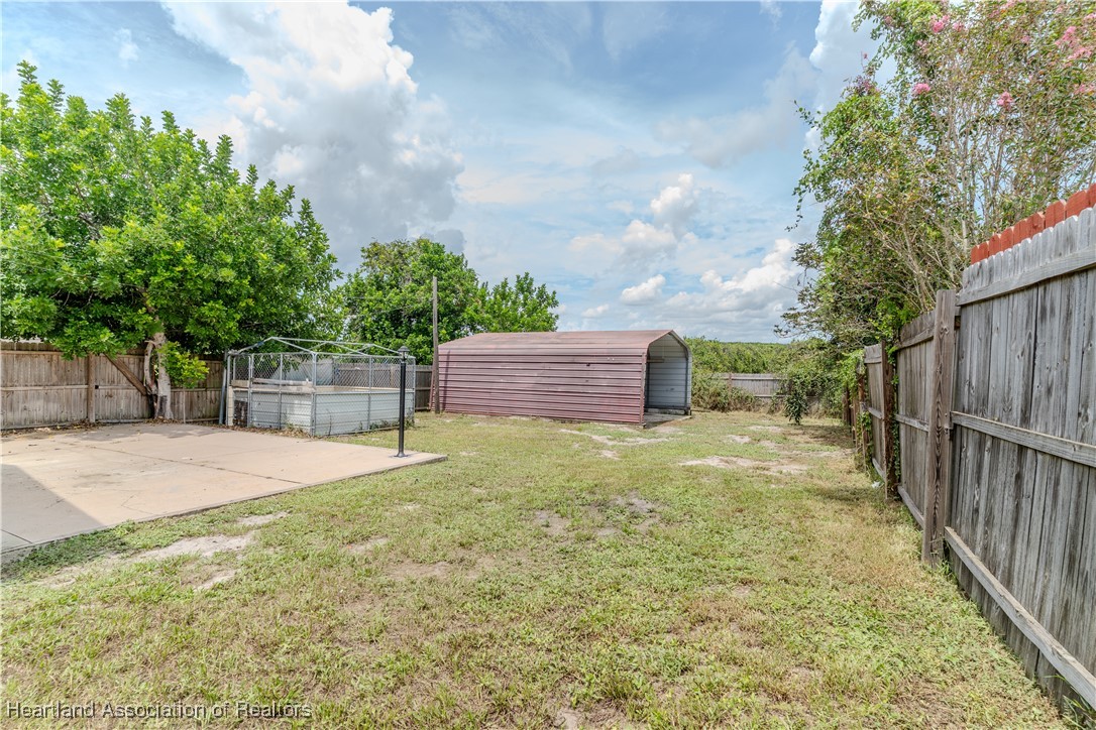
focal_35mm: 17
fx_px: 518
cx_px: 548
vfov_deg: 70.4
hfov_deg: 93.3
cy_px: 365
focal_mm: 17
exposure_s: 1/40
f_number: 8
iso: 100
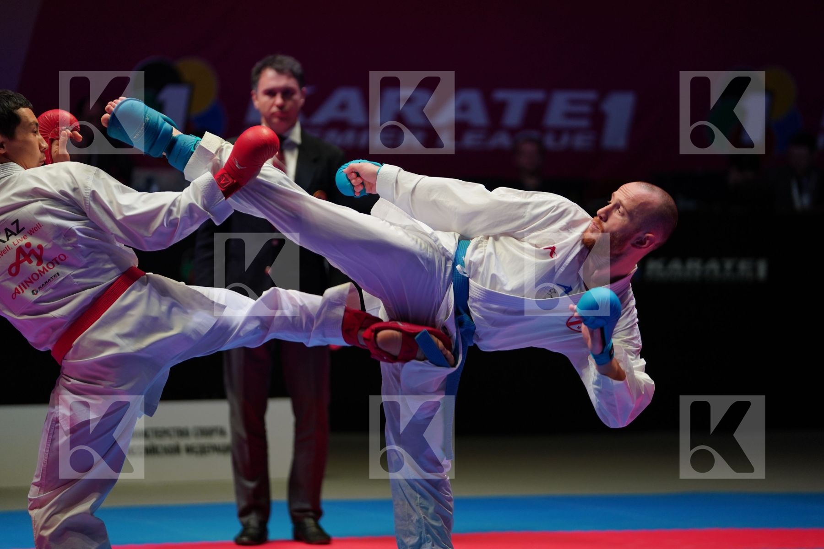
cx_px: 412
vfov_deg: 8.3
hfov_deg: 12.5
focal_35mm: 165
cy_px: 274
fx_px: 3776
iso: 1250
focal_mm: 165
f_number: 2.8
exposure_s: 1/1000
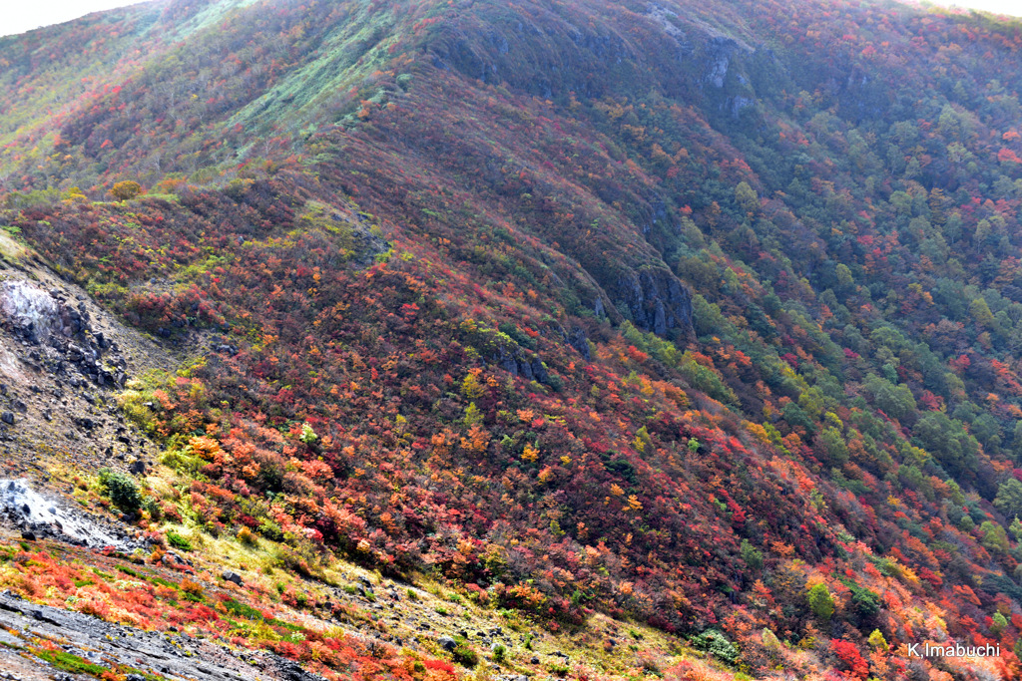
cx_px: 511
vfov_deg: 19.5
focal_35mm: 70
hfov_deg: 28.8
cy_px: 340
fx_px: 1987
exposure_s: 1/160
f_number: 4.5
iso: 100
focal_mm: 70
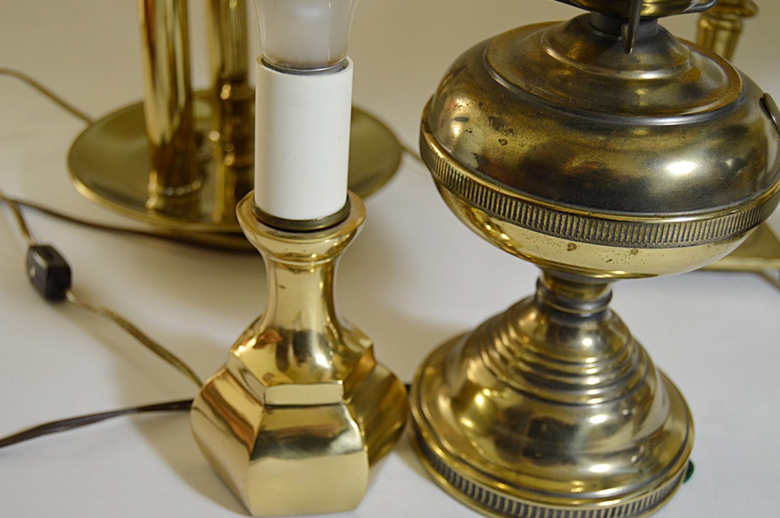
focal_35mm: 47
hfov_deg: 42.0
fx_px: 1017
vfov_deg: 28.6
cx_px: 392
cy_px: 270
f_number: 4
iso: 500
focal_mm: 28
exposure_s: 1/60
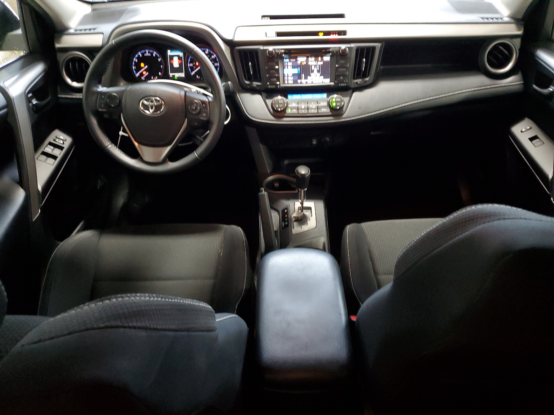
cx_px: 277
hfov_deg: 67.3
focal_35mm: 26
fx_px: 416
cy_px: 208
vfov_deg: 53.1
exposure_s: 1/17
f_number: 1.5
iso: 300
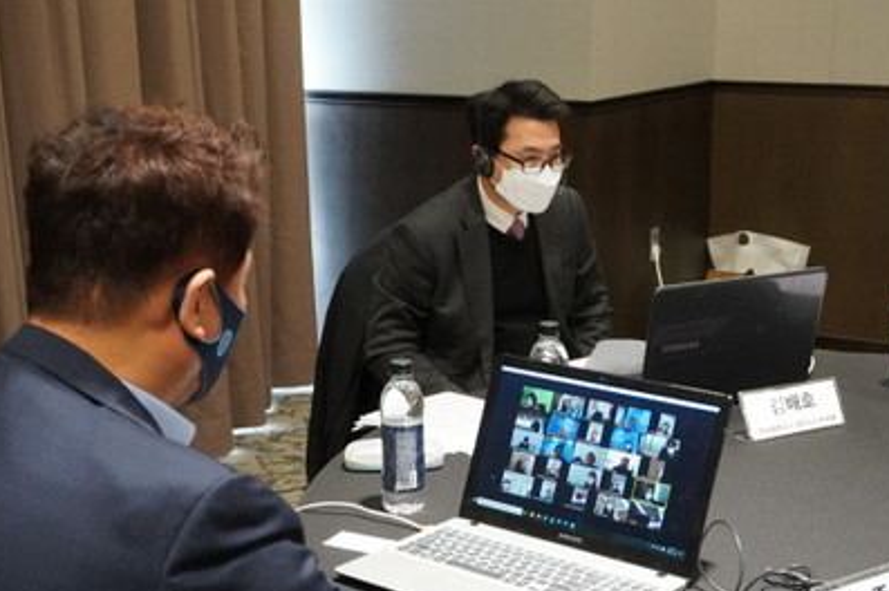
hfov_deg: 33.9
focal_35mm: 59
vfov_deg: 22.9
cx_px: 515
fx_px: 1456
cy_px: 374
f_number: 4.5
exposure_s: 1/160
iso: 4000
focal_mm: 26
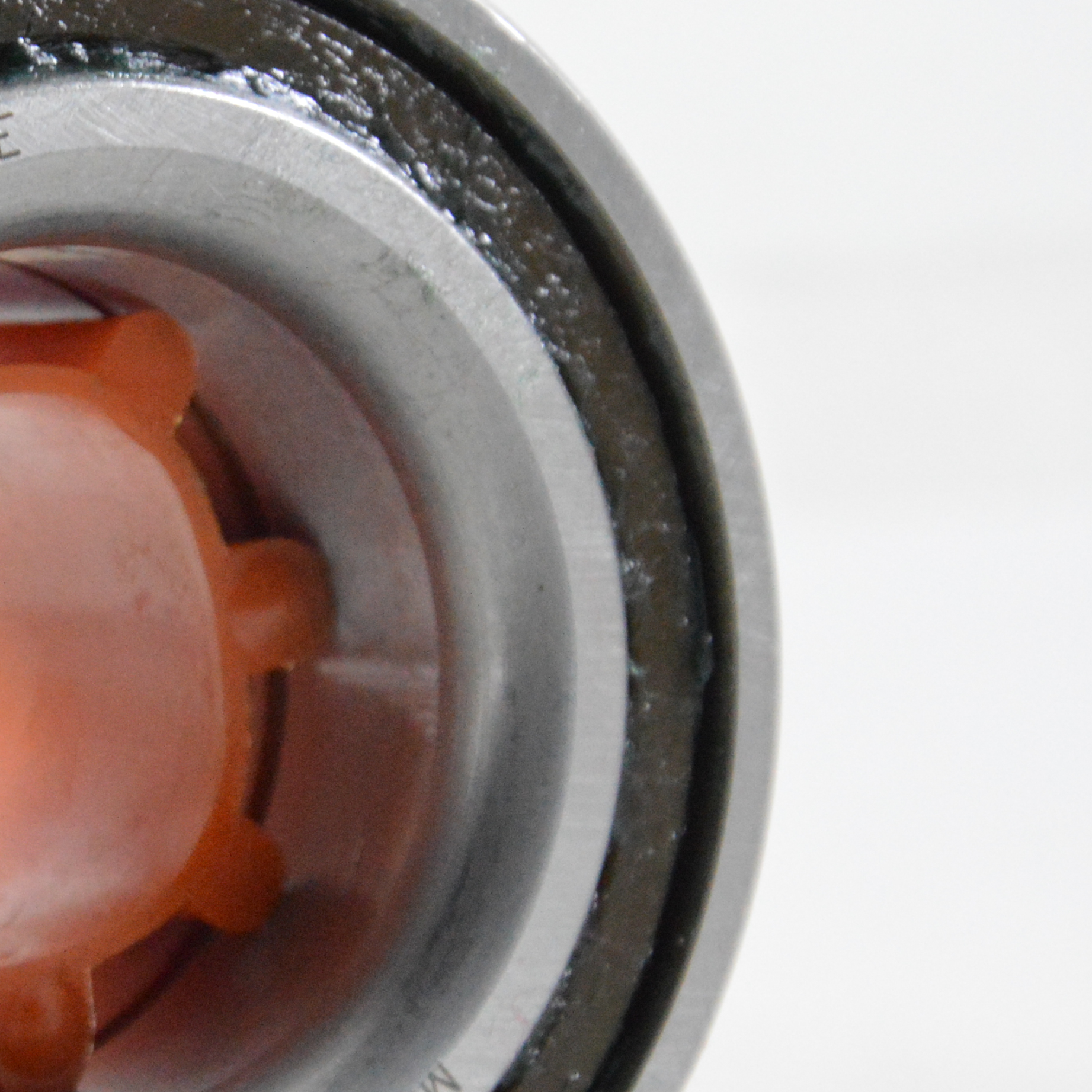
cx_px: -41
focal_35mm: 291
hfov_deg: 6.0
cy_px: 664
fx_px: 10386
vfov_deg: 6.0
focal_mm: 70
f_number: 7.1
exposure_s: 1/100
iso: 3200
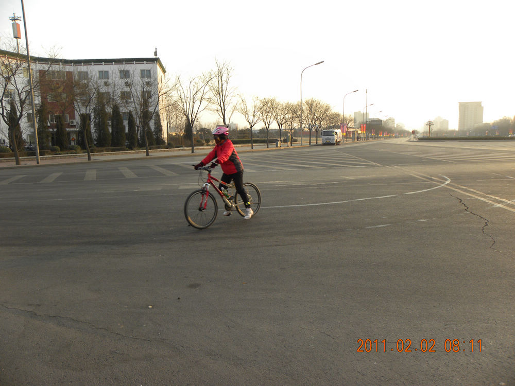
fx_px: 387
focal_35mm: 26
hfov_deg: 67.3
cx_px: 258
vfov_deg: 53.1
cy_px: 193
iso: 64
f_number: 3.5
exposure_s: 1/105
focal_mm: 4.6
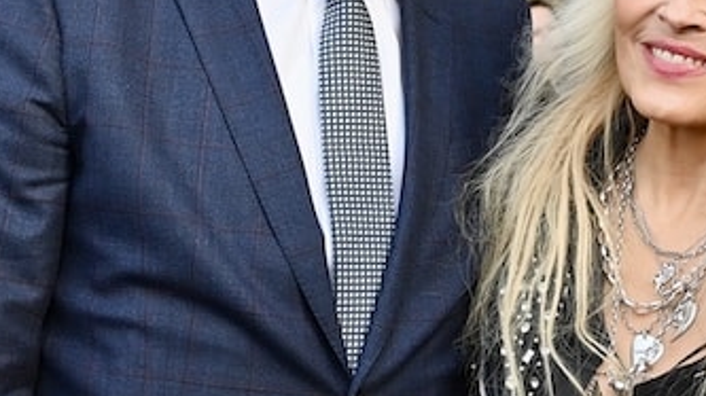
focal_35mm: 103
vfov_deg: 11.7
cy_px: 223
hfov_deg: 19.8
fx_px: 1927
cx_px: 789
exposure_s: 1/100
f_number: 5.6
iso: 200
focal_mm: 32
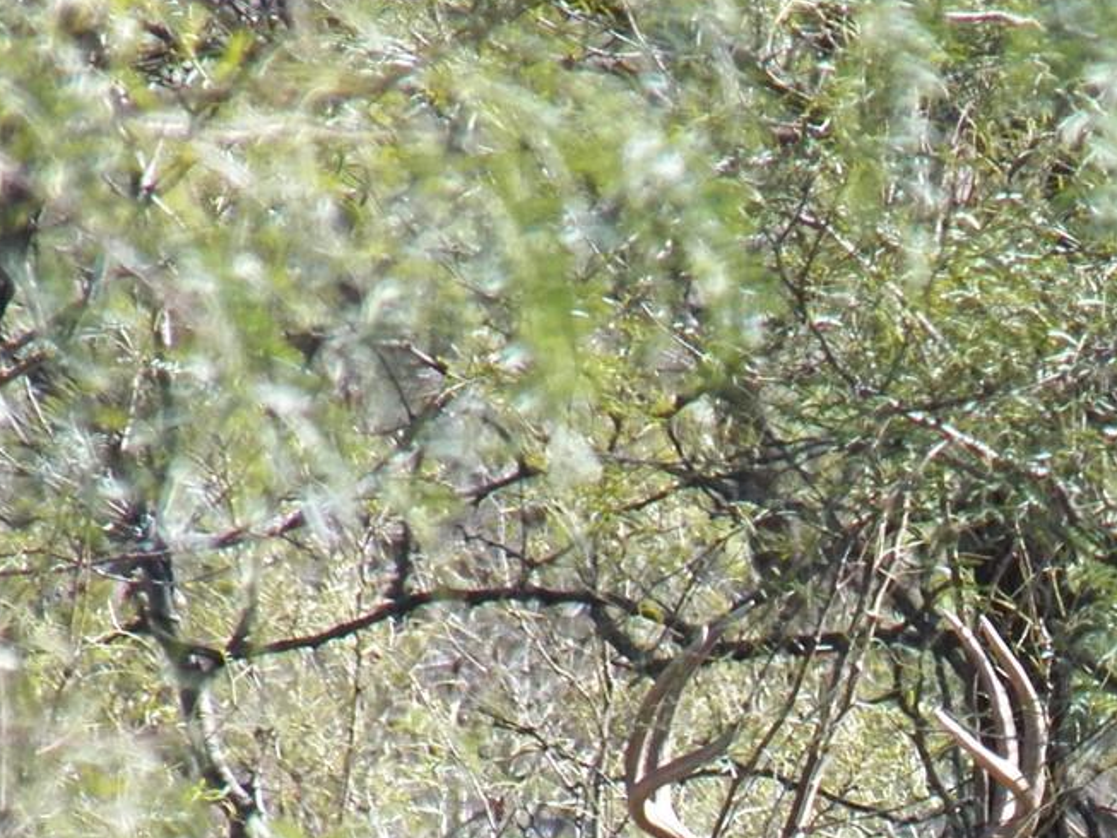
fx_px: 52704
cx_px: 1423
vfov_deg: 0.9
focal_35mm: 1633
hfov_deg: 1.2
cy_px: 910
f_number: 4.5
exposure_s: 1/320
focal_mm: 93.4
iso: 125
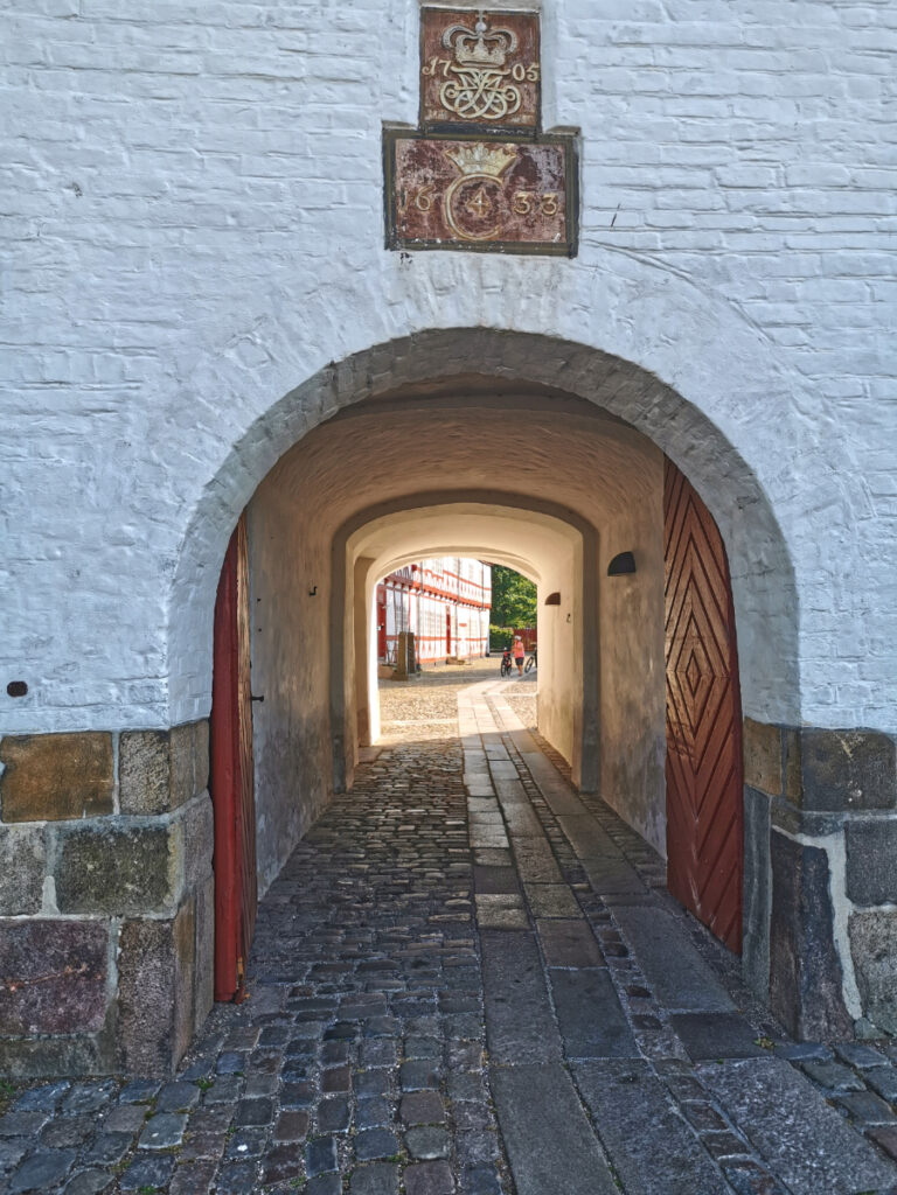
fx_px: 933
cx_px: 448
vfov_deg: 65.3
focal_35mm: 27
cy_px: 598
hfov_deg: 51.4
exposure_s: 1/1062
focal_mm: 5.6
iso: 50
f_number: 1.8
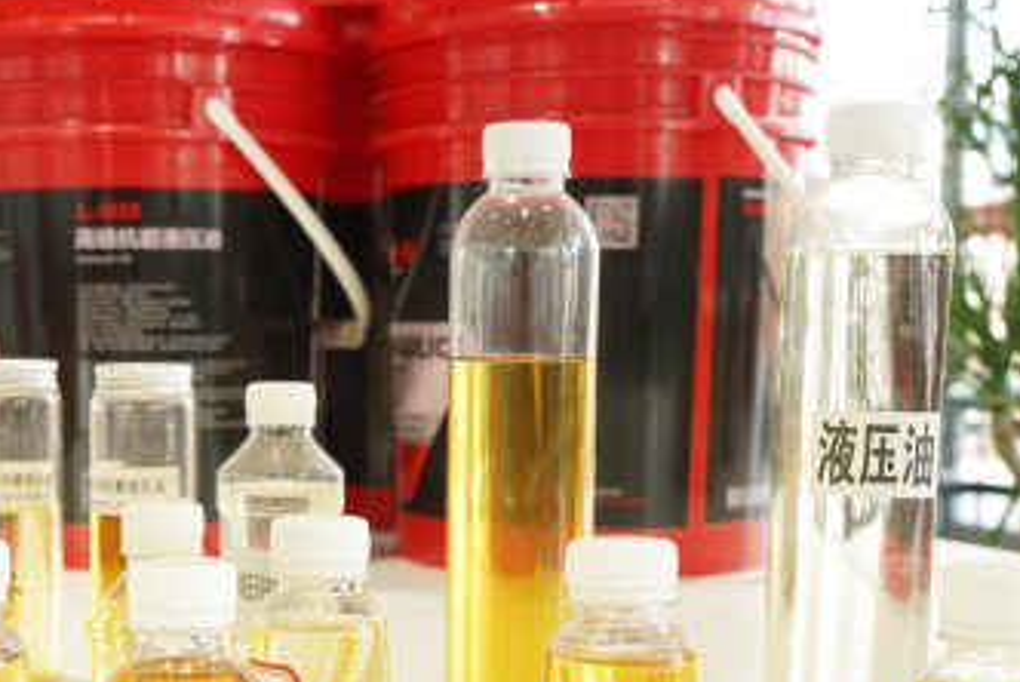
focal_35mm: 65
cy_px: 547
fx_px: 1843
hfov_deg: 30.5
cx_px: 277
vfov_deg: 20.7
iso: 1000
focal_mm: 36
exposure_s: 1/30
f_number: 8
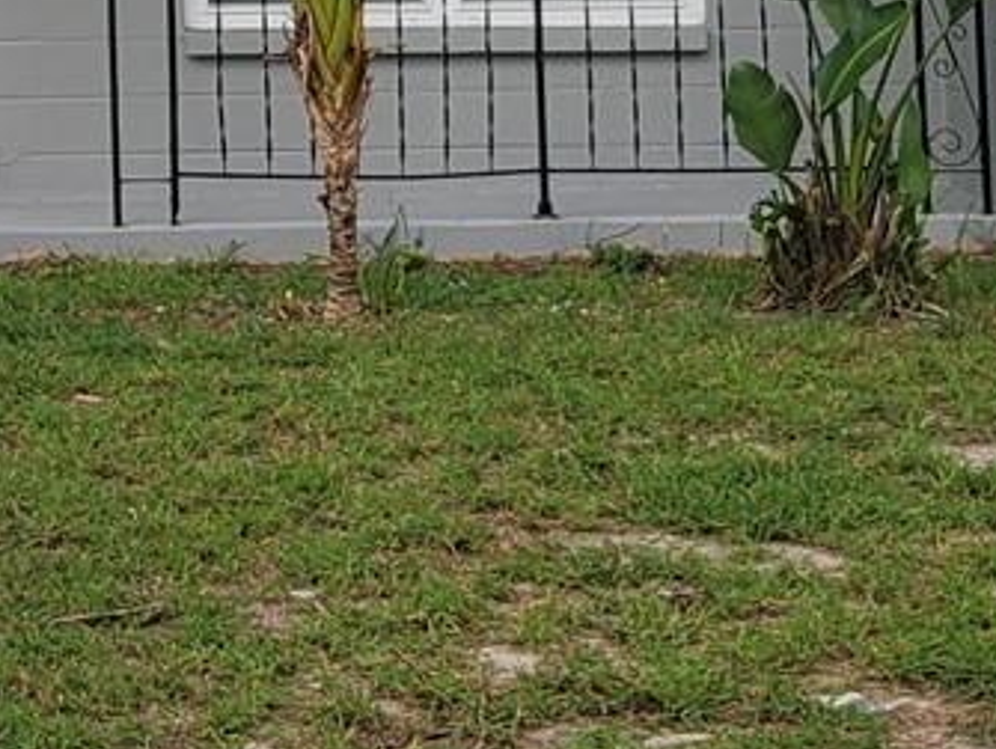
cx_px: 42
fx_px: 3572
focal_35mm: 124
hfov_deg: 15.6
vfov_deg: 11.3
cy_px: -523
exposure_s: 1/2503
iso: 40
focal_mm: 5.4
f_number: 1.8
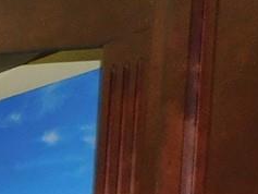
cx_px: -408
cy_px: 542
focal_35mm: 155
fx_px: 1156
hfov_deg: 10.5
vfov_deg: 8.4
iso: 200
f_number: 3
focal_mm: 4
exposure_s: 1/30
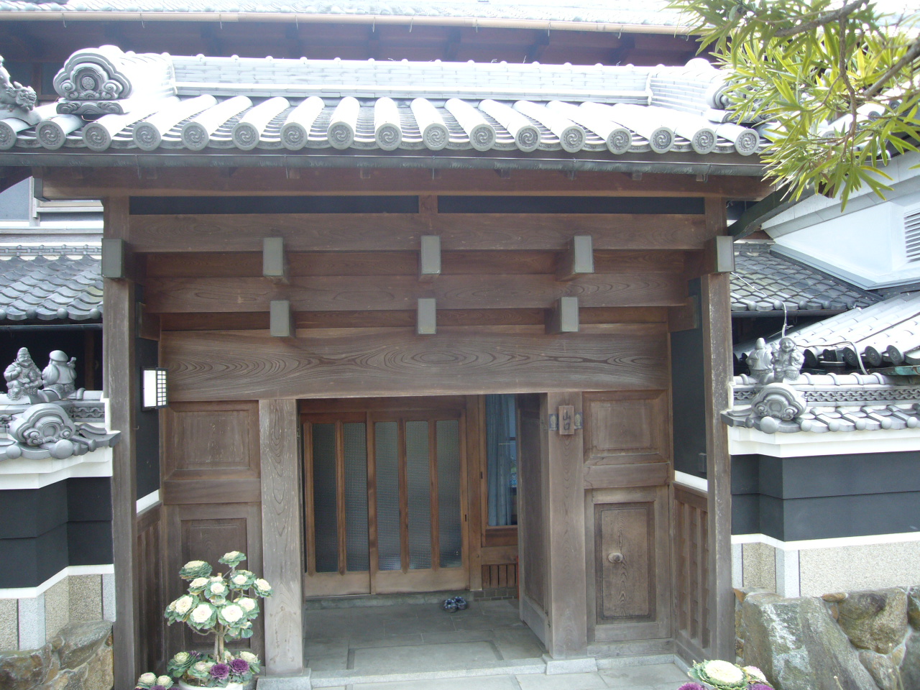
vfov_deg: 49.7
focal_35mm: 28
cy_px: 345
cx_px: 460
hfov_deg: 63.4
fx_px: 744
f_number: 2.8
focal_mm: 4.6
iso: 80
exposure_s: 1/60
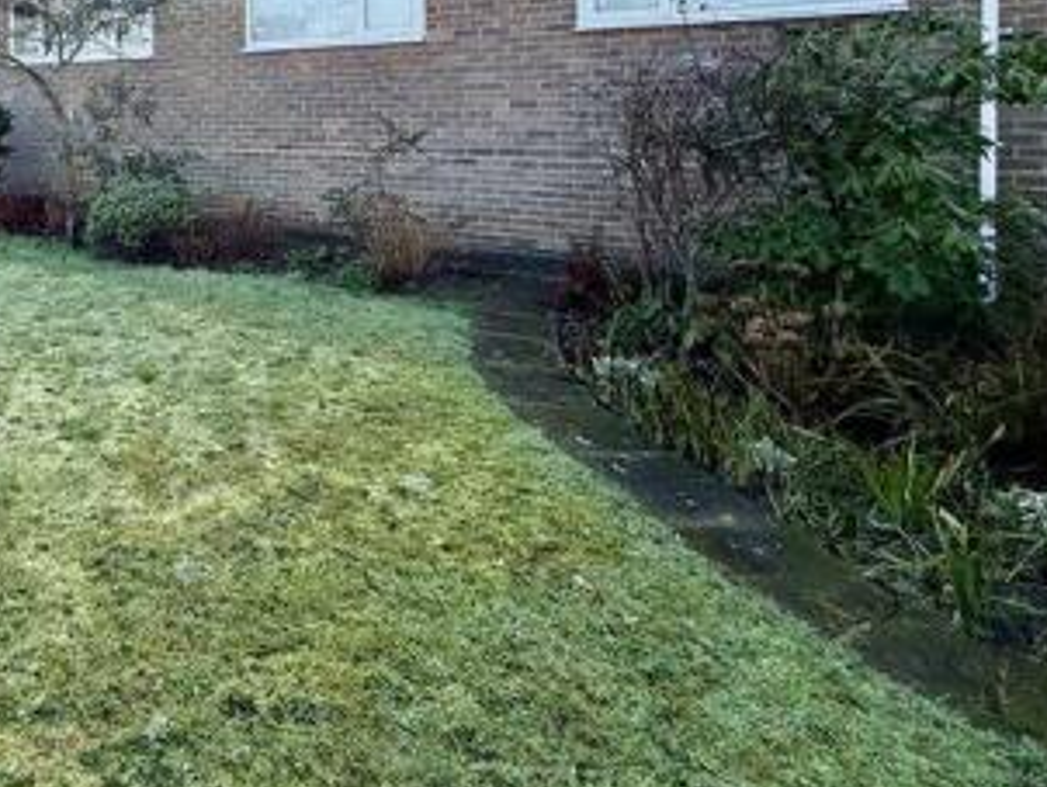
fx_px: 817
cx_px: 78
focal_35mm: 27
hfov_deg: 55.3
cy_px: 120
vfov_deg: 47.6
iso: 64
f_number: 2.2
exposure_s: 1/779
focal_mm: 2.22
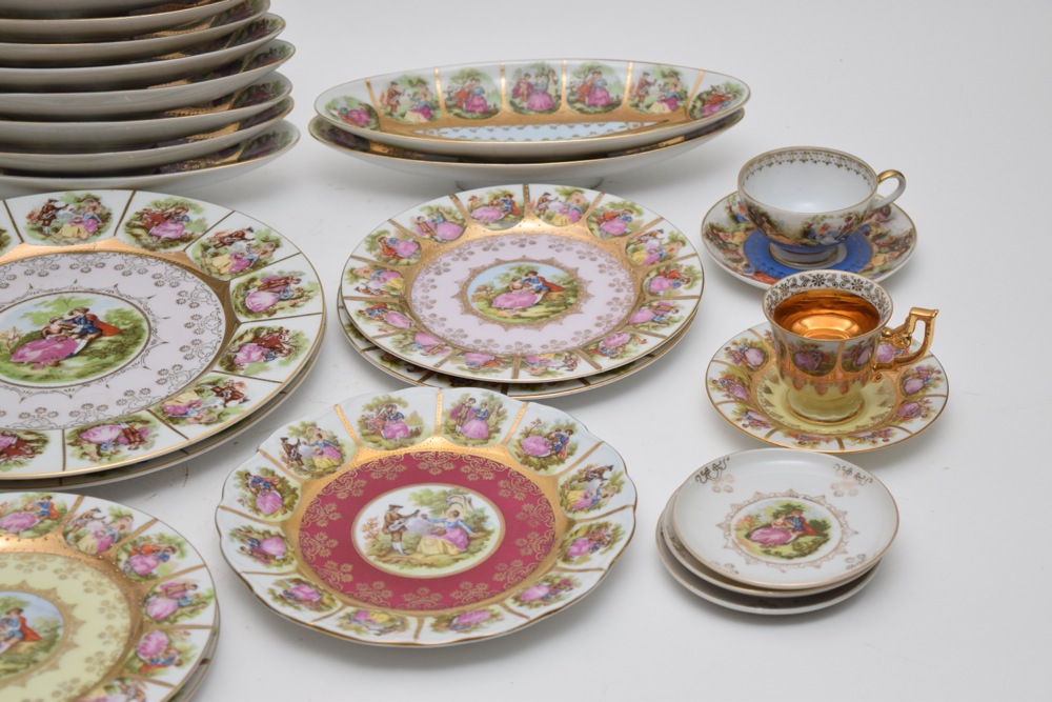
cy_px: 351
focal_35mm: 82
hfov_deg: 24.6
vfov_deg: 16.6
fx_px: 2411
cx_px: 526
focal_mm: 55
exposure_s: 1/100
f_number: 5.6
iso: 800
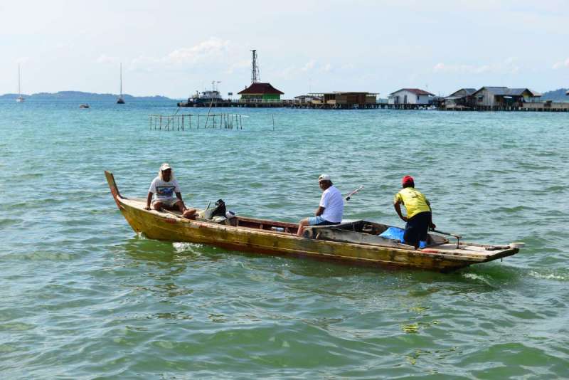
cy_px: 190
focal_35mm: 70
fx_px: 1107
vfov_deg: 19.5
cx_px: 284
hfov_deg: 28.8
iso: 100
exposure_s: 1/250
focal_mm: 70
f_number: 8
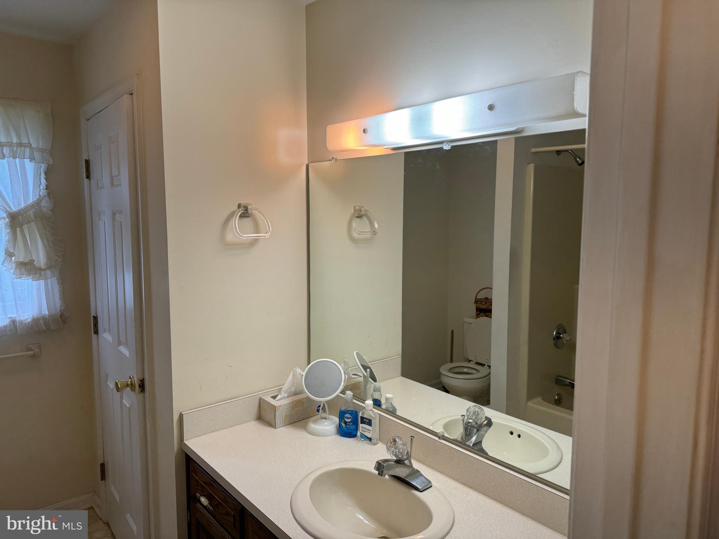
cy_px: 270
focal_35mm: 24
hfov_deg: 71.6
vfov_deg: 56.8
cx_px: 360
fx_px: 498
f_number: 1.78
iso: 64
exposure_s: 1/120
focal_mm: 6.76
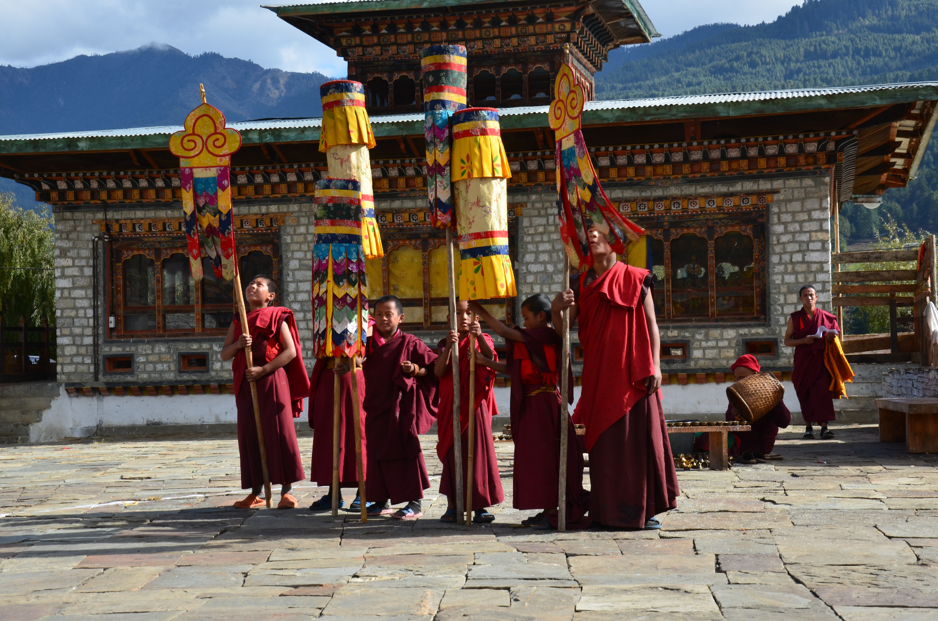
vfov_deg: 22.5
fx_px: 1560
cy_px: 310
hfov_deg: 33.5
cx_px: 469
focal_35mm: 60
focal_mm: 40
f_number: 11
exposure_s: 1/125
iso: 180
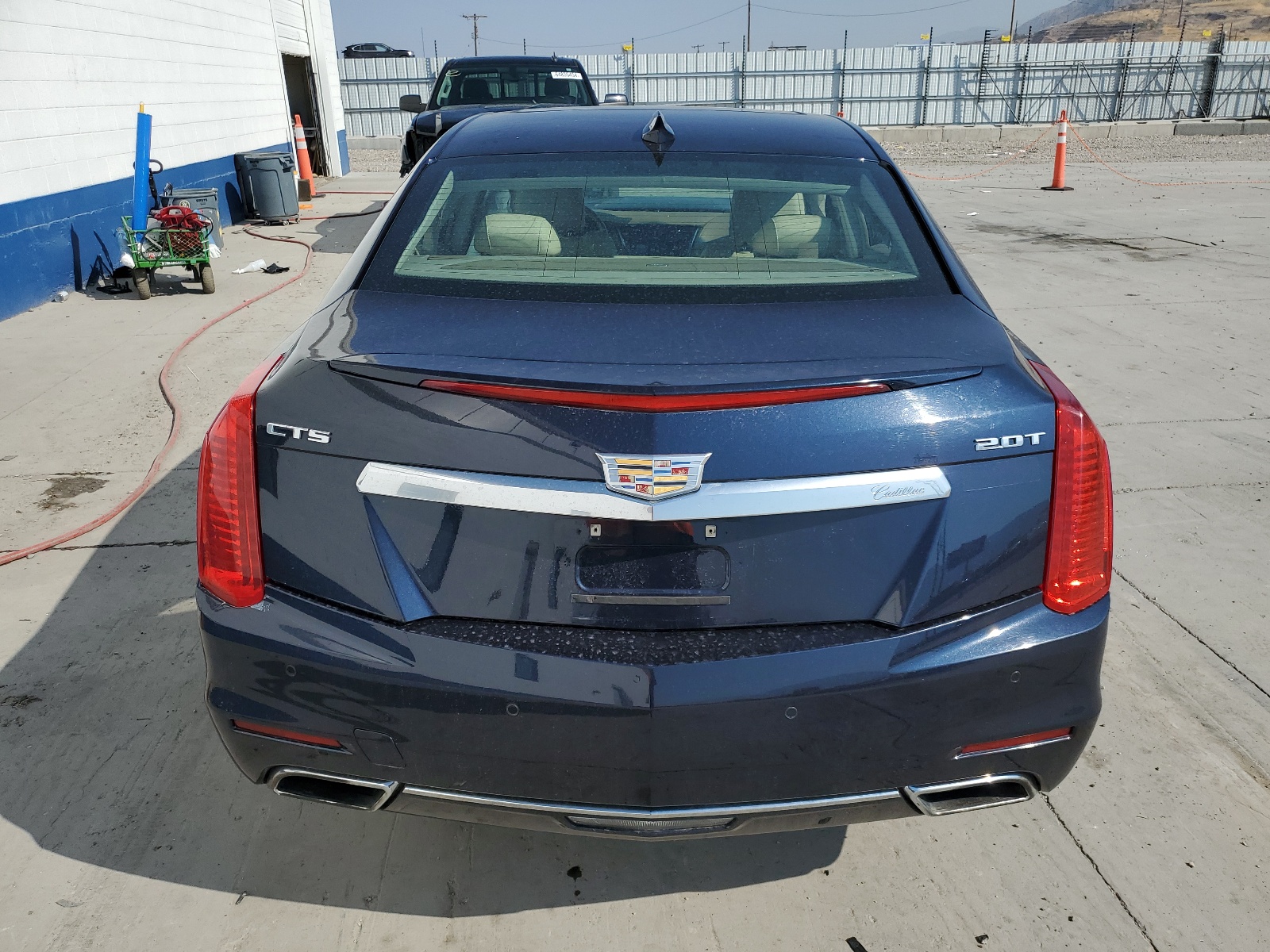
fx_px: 954
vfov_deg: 53.1
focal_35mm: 26
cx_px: 635
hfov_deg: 67.3
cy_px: 476
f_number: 1.5
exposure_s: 1/5000
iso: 50
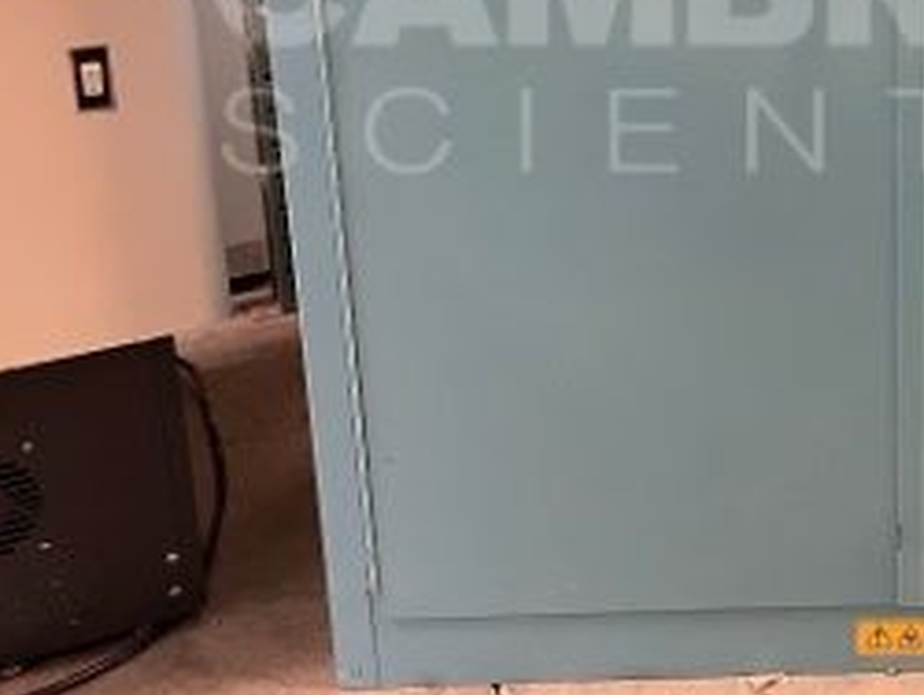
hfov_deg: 34.8
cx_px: 821
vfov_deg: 26.9
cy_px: 46
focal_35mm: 52
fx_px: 1389
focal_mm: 4.2
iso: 400
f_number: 1.6
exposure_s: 1/40
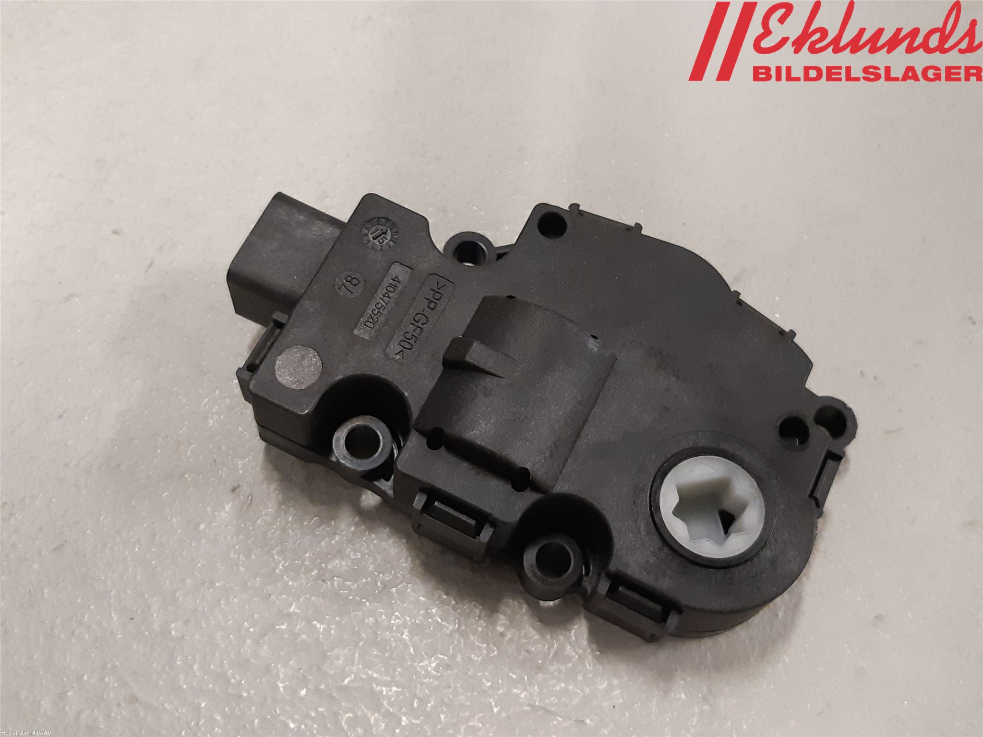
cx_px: 492
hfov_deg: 67.3
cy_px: 368
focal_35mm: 26
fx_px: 738
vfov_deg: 53.1
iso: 320
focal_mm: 3.93
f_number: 1.7
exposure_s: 1/50
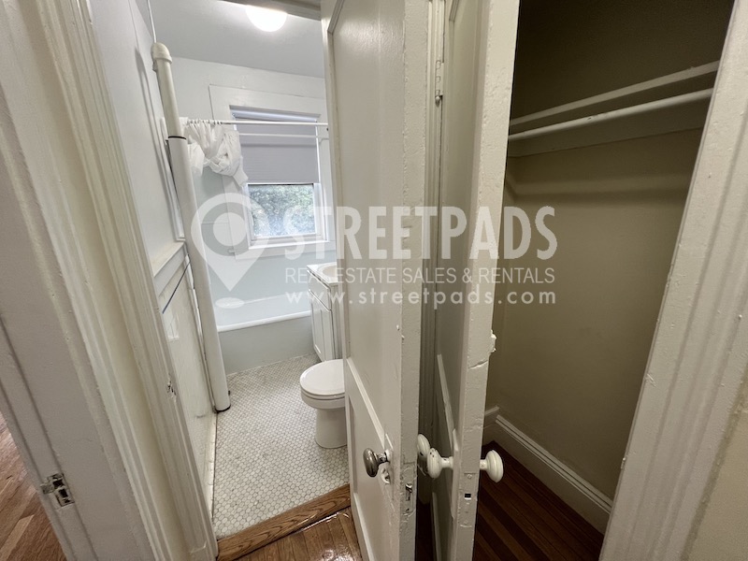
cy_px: 280
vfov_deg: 89.9
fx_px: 281
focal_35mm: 13
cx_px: 374
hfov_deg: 106.2
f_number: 1.8
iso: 160
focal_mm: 1.57
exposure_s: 1/120
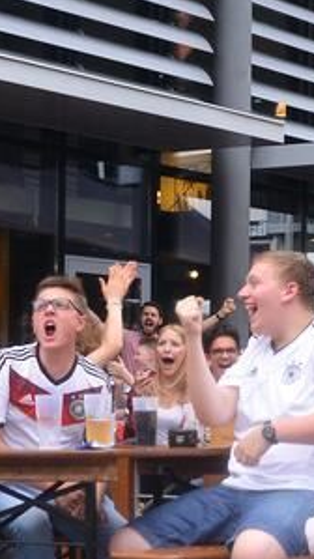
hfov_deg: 11.5
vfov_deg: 20.4
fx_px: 1556
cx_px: 211
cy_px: 316
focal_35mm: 105
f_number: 5.6
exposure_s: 1/250
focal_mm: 20
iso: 200
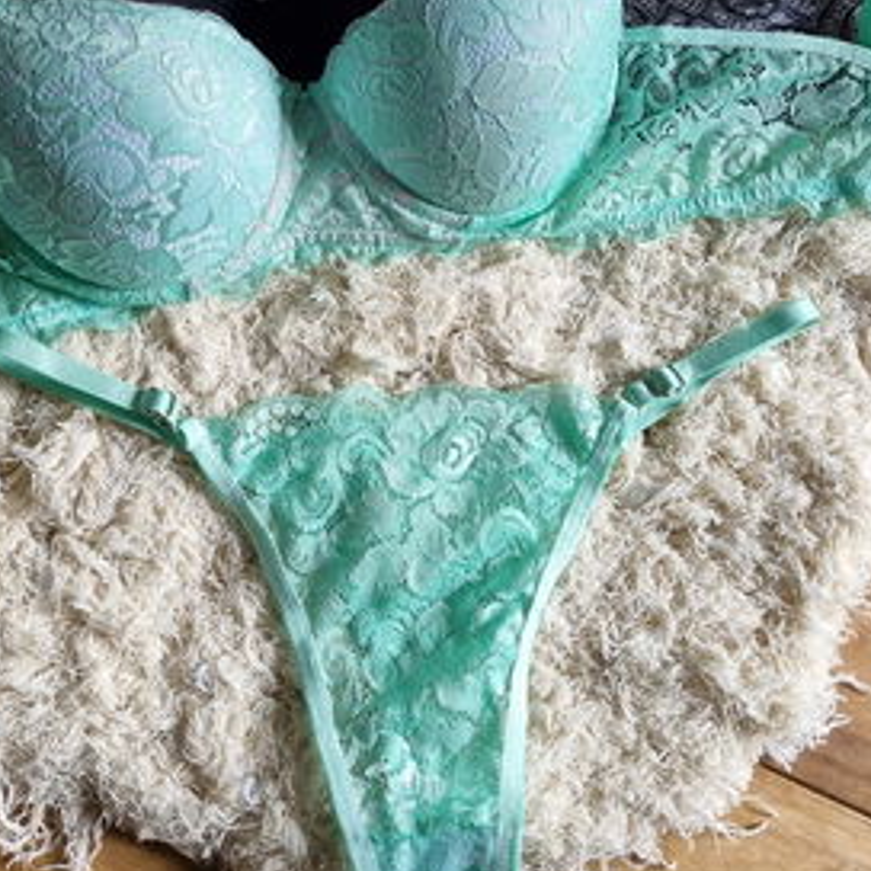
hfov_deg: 37.2
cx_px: 295
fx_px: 1281
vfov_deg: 36.8
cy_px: 232
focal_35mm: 45
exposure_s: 1/100
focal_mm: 5.4
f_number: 1.8
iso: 80
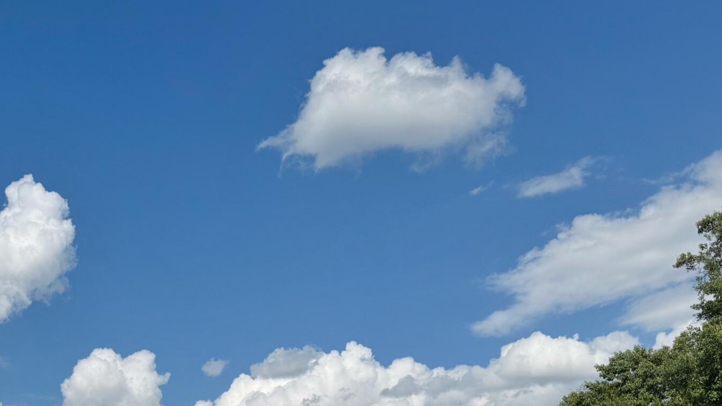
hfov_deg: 34.4
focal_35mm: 58
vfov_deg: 18.9
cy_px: 563
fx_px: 1111
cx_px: 97
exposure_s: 1/8130
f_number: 1.78
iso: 80
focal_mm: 6.76
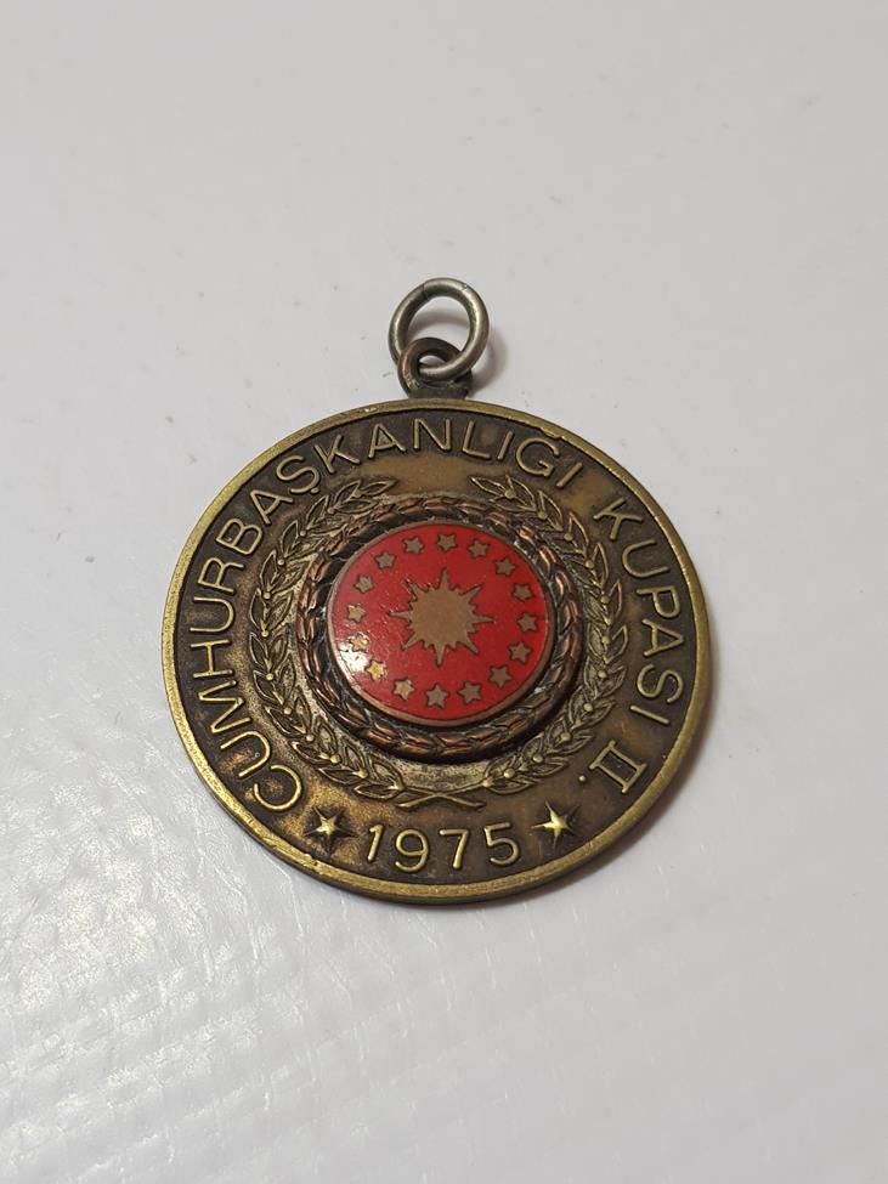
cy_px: 592
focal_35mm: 26
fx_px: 889
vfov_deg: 67.3
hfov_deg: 53.1
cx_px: 444
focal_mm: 4.3
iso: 64
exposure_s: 1/100
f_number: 1.7
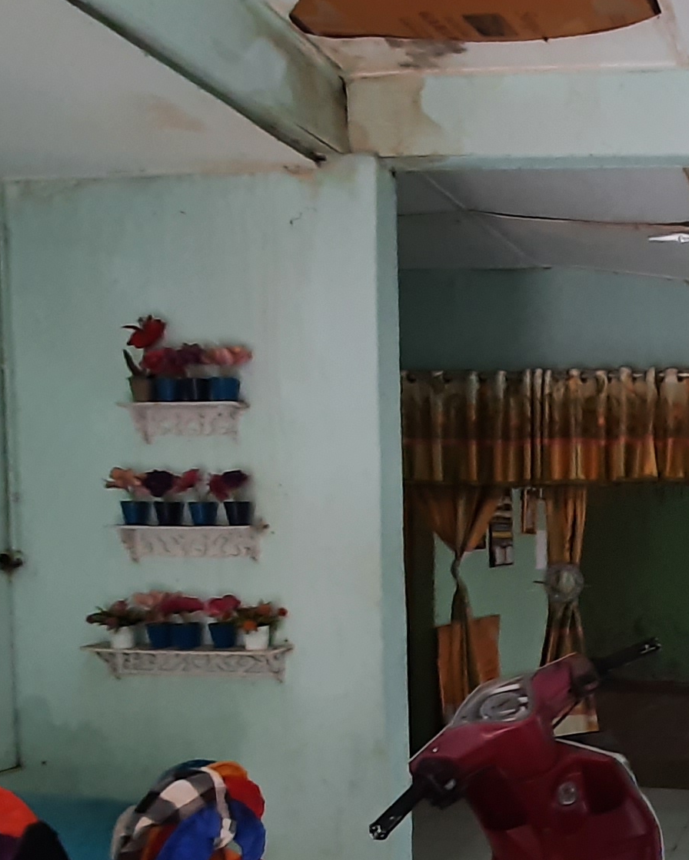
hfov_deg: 35.7
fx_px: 943
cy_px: 576
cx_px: 711
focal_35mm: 37
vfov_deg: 48.2
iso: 200
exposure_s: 1/25
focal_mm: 1.42
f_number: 2.2
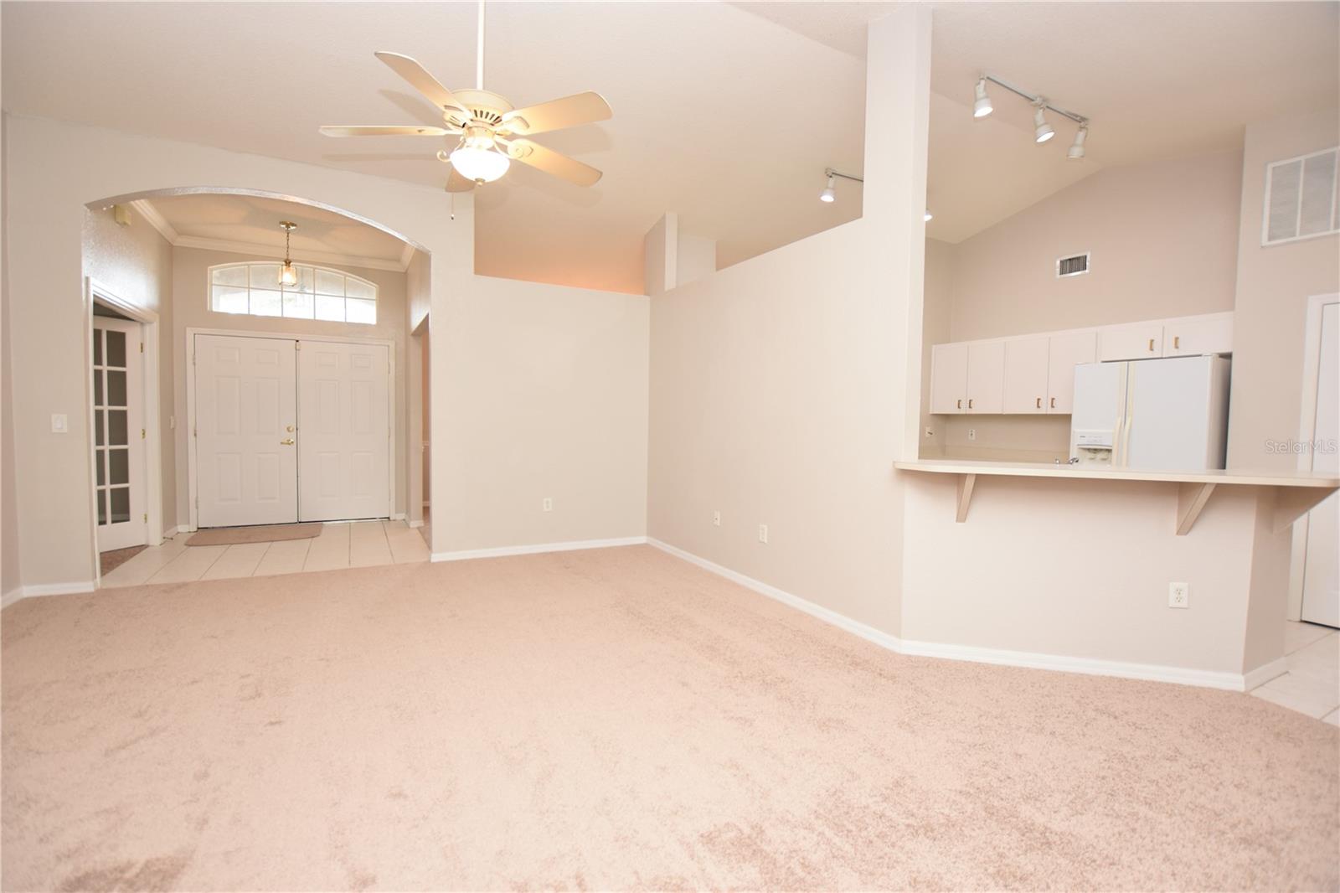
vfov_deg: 77.3
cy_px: 446
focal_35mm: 15
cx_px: 670
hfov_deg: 100.4
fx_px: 558
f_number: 4
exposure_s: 1/60
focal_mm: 10
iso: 320
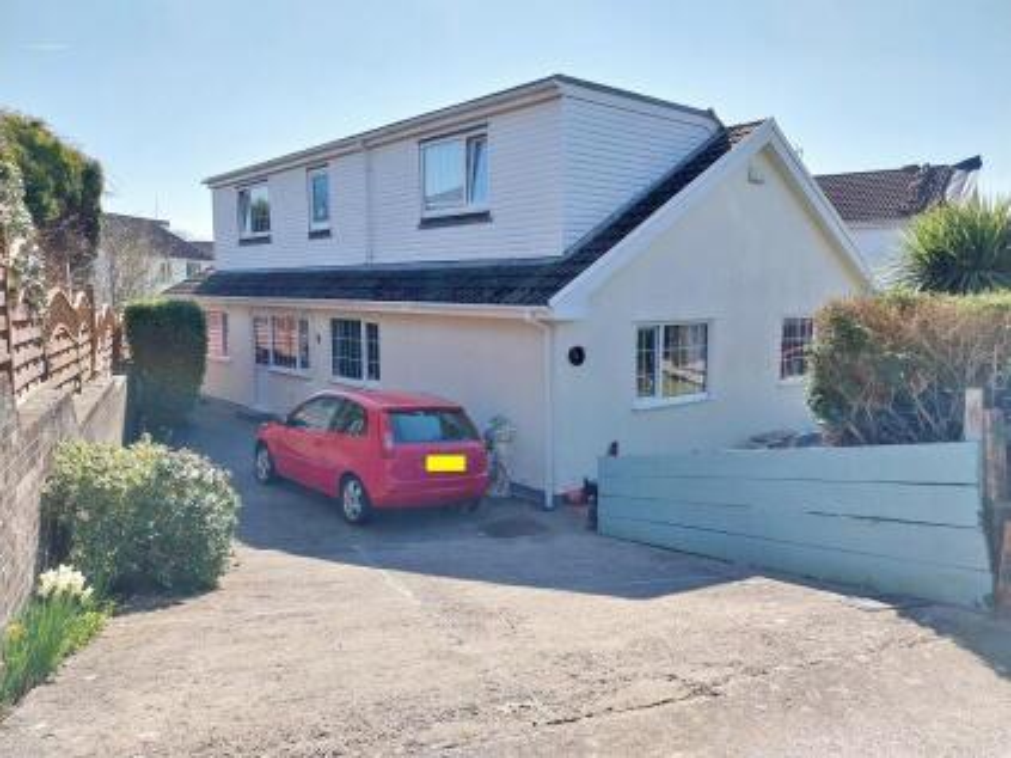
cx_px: 506
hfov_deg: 67.3
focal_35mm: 26
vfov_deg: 53.0
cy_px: 379
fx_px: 759
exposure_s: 1/827
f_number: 1.8
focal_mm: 4
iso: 25
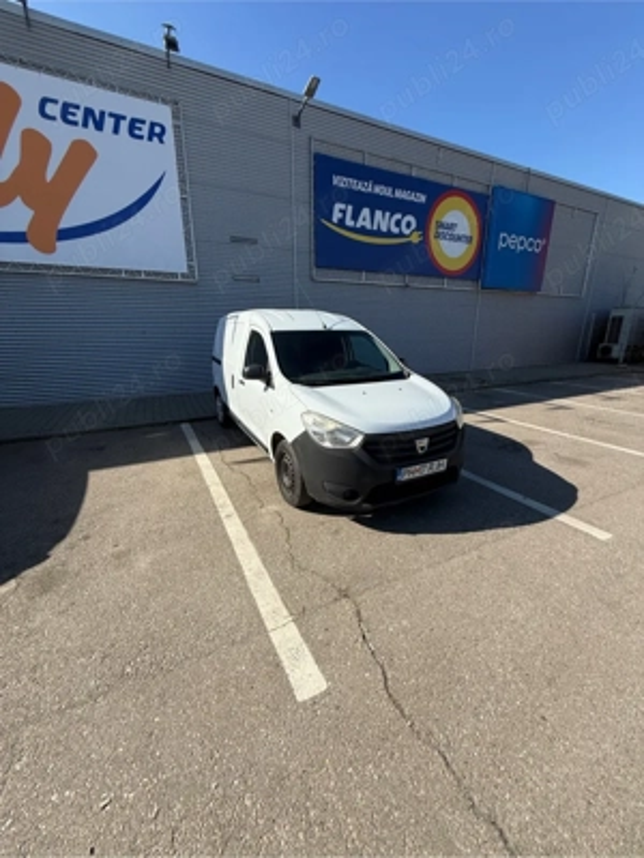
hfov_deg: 85.7
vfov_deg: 102.1
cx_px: 322
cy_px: 429
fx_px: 347
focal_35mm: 14
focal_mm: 2.22
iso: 50
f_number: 2.2
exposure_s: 1/2320
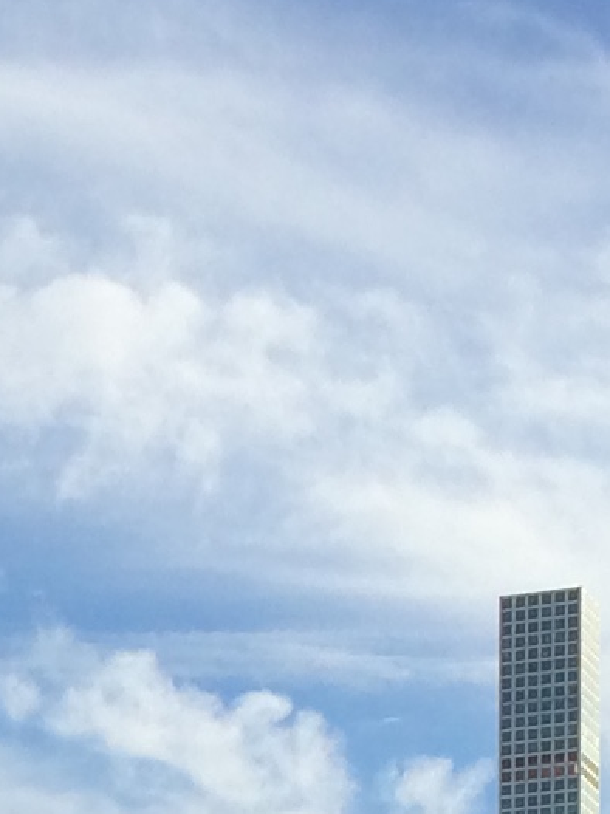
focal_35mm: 180
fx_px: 4233
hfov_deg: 7.9
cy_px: 1515
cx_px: -539
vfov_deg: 10.3
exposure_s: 1/1786
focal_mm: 4.15
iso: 32
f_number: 2.2
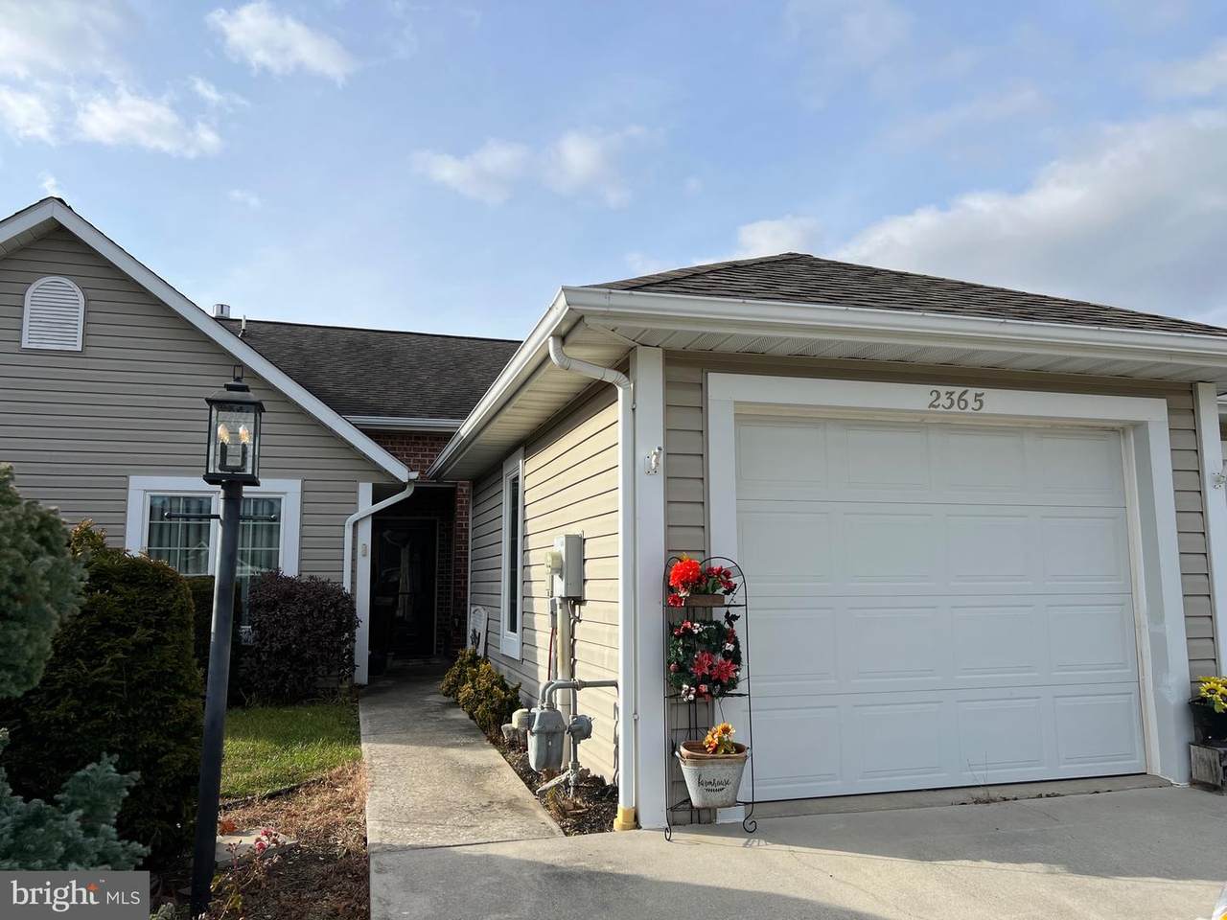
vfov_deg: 53.1
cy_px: 460
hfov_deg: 67.3
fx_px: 922
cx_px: 614
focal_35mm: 26
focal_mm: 5.7
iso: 50
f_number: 1.5
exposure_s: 1/4115
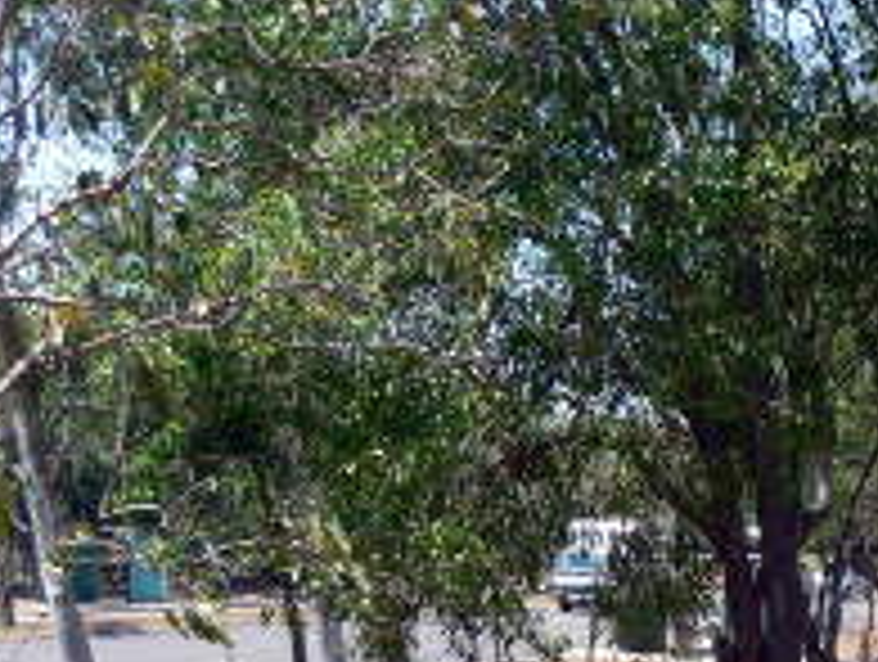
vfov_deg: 17.4
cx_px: 910
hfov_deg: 22.5
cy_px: 685
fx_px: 2109
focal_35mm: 83
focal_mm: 6
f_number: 5.6
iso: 80
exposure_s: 1/160
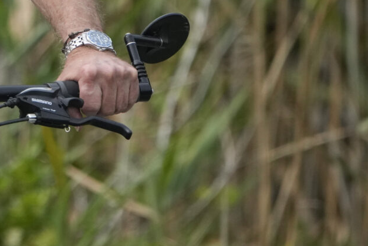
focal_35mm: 2451
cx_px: -153
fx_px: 25053
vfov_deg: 0.6
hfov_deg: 0.8
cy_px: -179
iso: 800
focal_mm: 600
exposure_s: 1/1600
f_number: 6.3
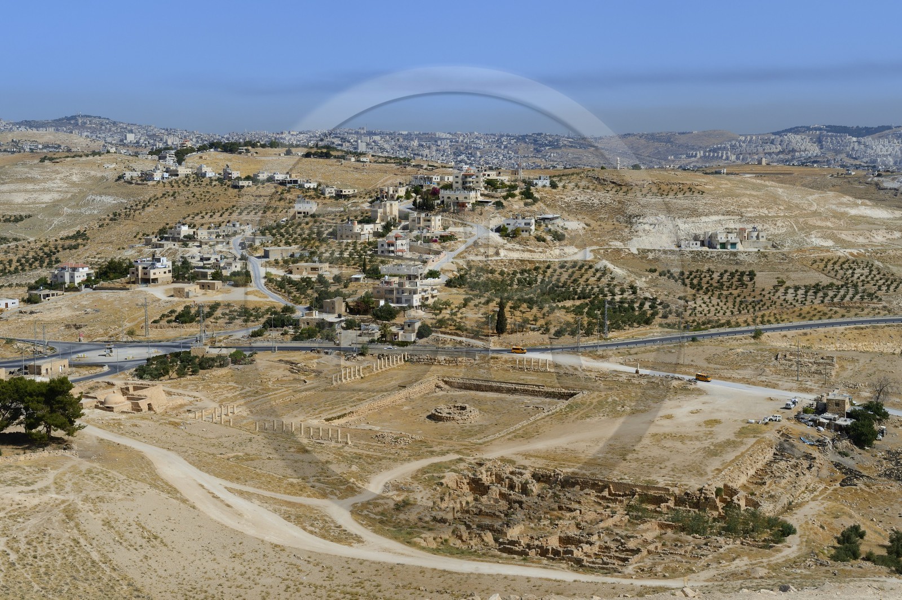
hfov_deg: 39.6
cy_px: 300
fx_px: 1252
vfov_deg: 26.9
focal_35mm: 50
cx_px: 451
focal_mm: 50
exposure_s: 1/200
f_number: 13
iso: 100
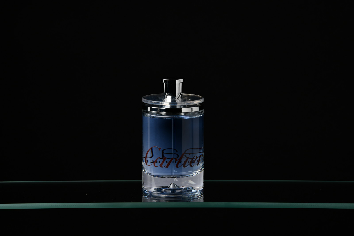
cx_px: 177
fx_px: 1377
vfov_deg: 9.8
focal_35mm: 140
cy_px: 118
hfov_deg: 14.7
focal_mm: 140
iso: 100
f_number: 16
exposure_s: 1/200
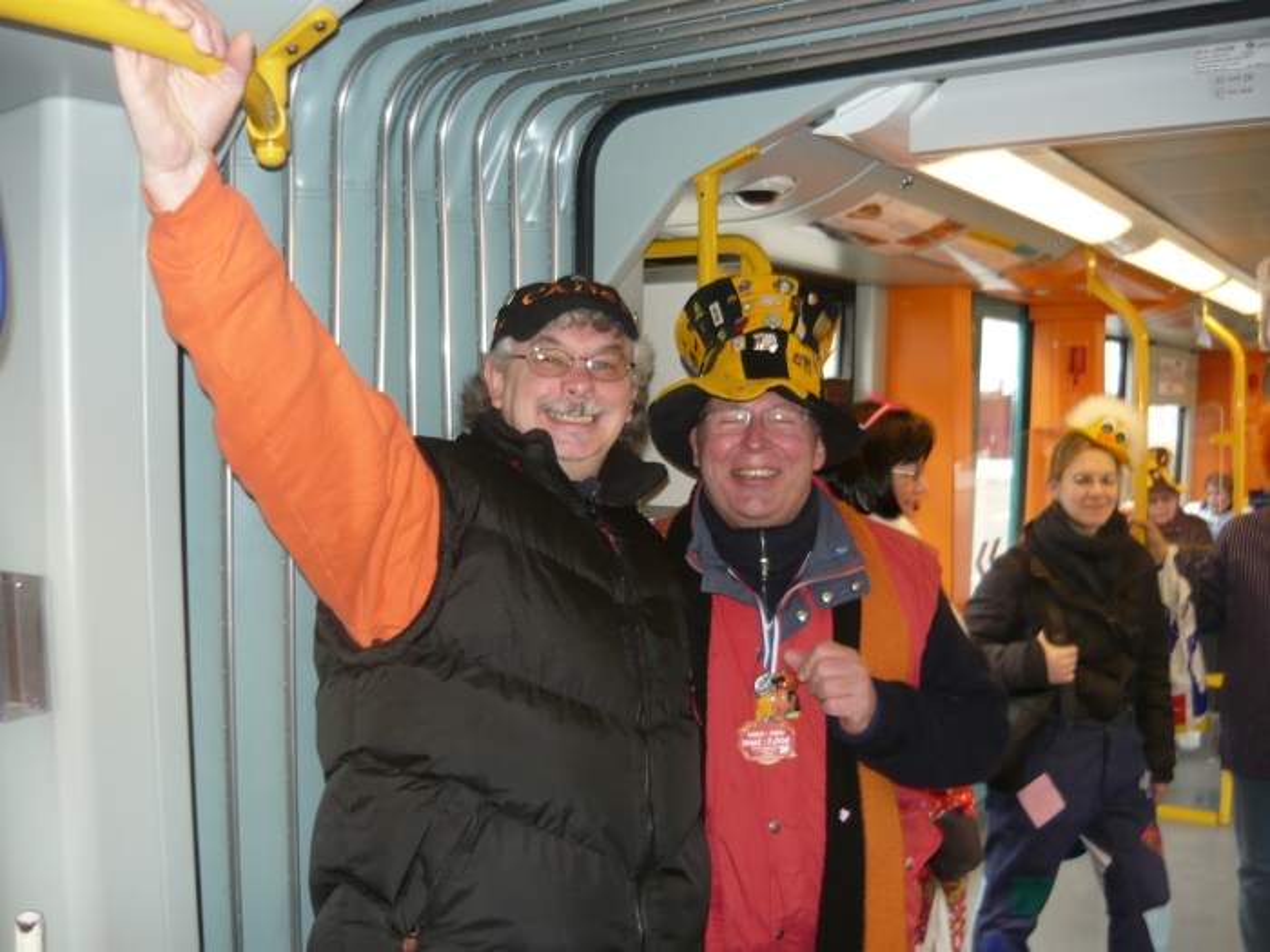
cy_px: 476
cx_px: 635
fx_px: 1211
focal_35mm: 33
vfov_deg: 42.9
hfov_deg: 55.4
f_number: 2.8
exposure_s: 1/30
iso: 160
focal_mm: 5.5
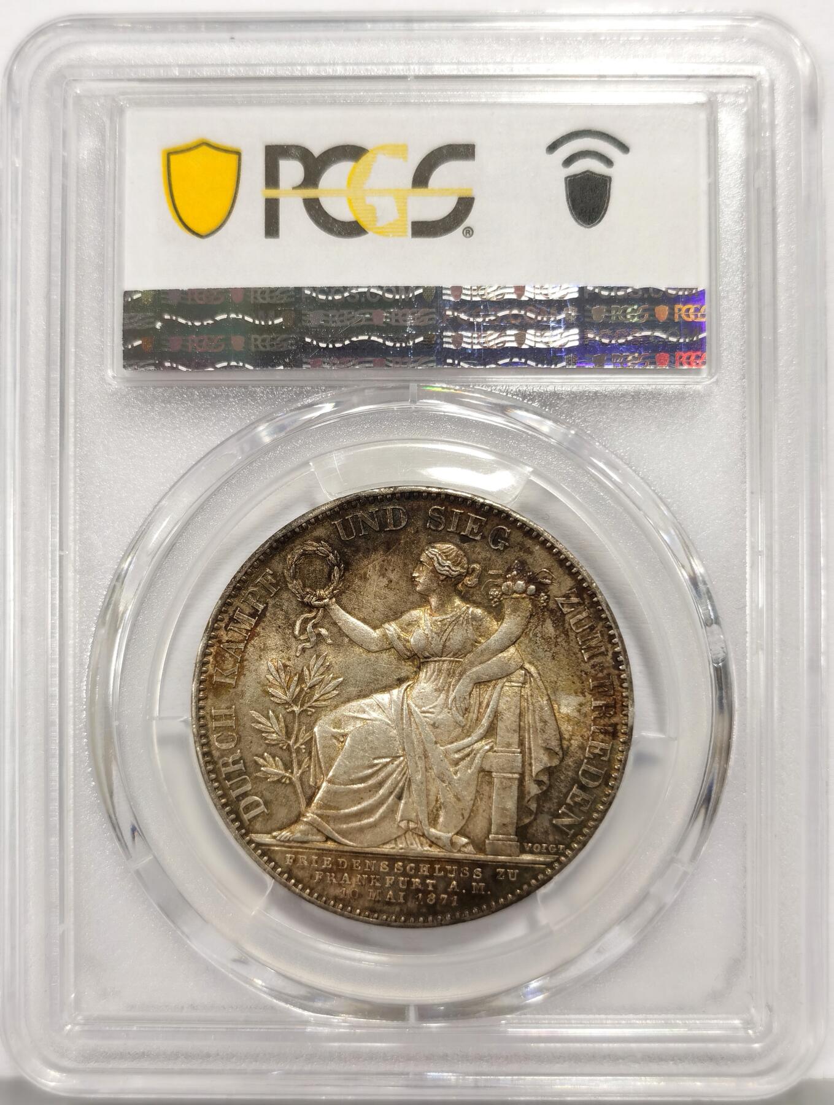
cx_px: 417
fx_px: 1727
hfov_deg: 27.1
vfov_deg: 35.5
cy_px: 552
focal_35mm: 54
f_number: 16
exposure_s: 1/100
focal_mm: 5.56
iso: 125
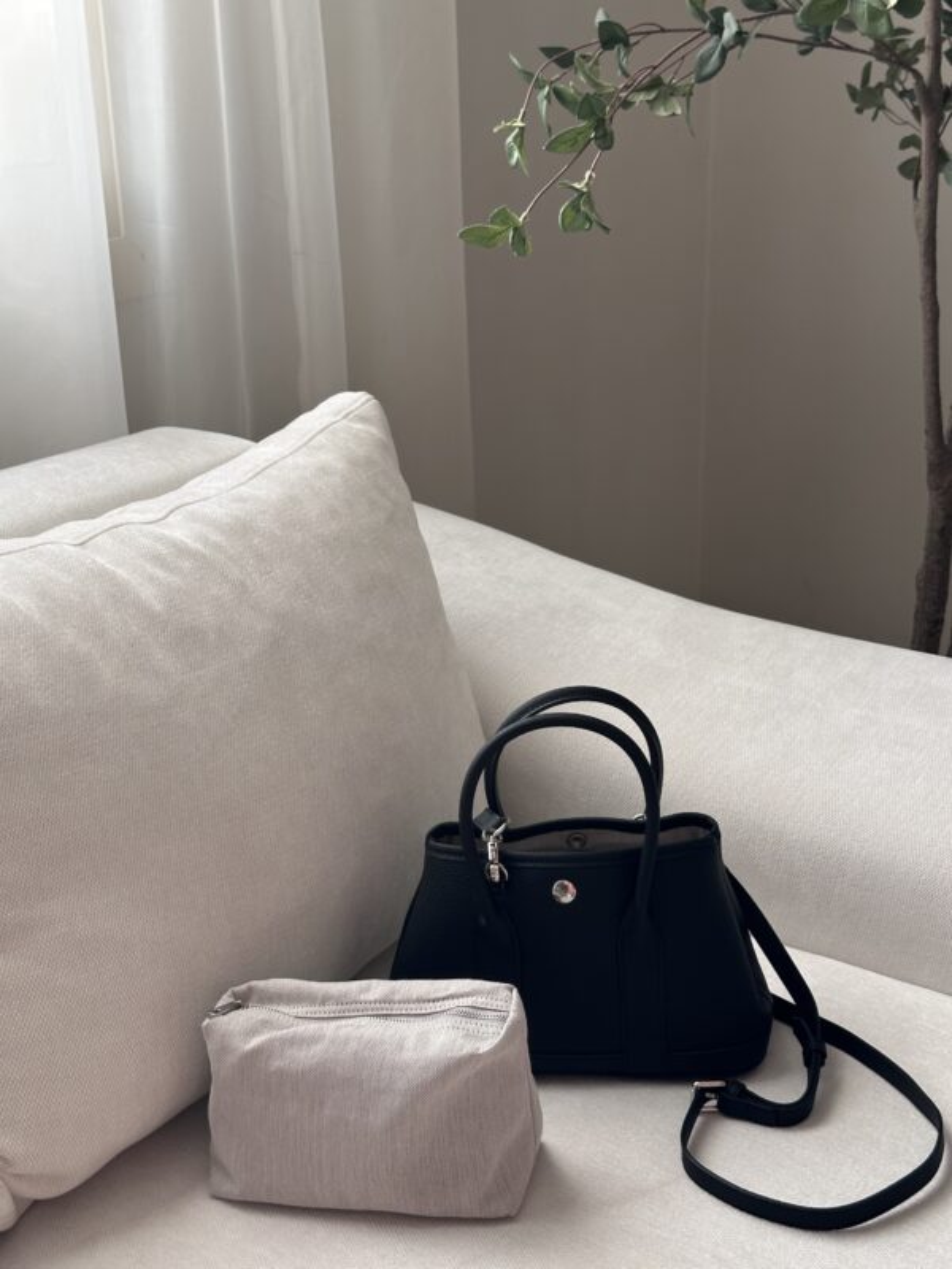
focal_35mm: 48
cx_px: 476
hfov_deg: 30.3
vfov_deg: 39.7
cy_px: 634
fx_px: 1760
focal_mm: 6.86
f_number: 1.78
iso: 50
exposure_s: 1/132
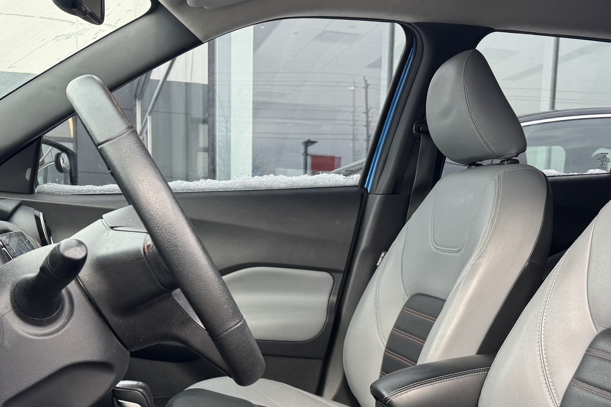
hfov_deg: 43.6
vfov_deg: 28.6
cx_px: 318
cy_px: 373
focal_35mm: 45
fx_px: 764
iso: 80
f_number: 1.78
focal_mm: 6.76
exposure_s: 1/385
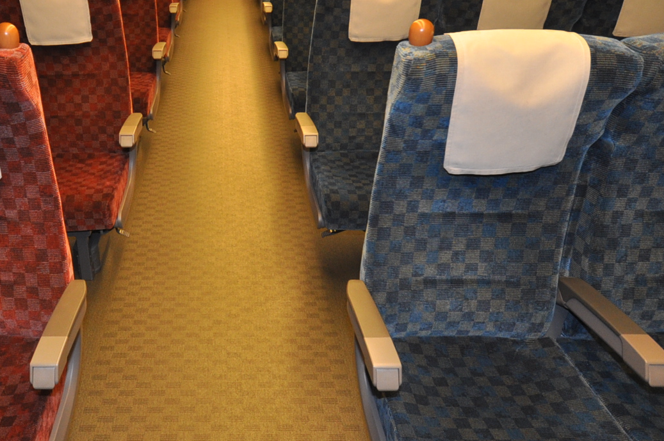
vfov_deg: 41.5
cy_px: 133
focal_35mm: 31
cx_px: 218
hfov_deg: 58.9
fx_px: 571
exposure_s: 1/60
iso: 450
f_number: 4
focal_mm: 10
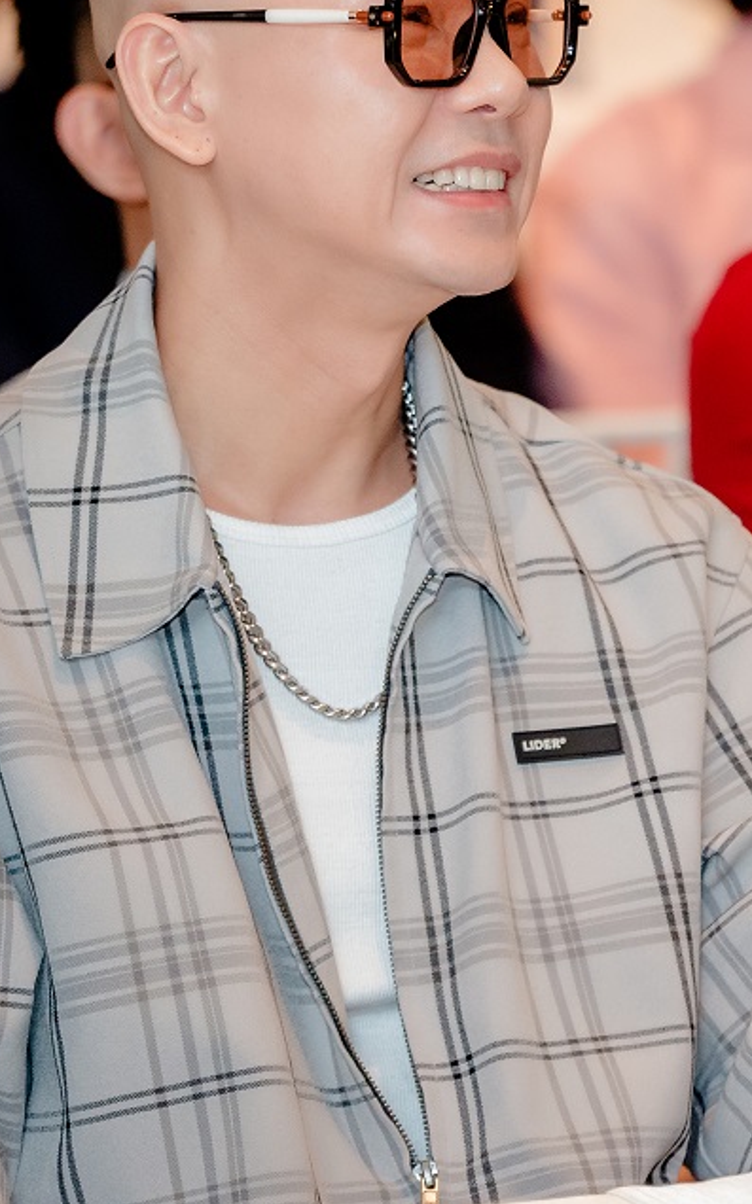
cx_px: 1027
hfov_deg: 4.1
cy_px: 492
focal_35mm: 315
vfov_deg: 6.7
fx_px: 10339
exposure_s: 1/250
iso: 5000
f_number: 3.2
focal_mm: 131
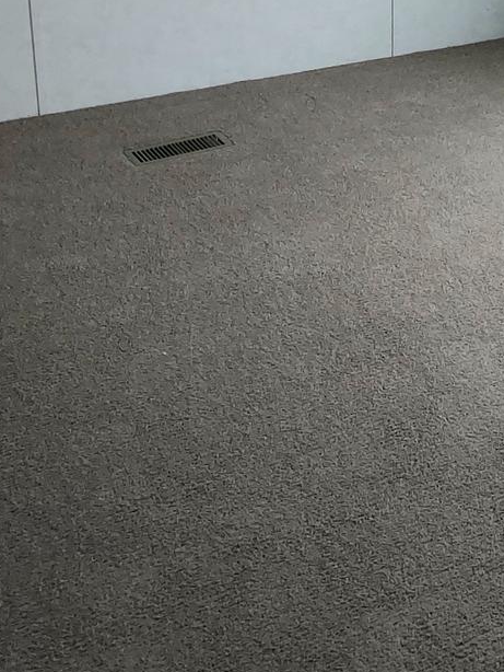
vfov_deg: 29.9
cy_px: -4
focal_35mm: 60
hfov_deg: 22.3
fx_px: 1164
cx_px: 622
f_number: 1.8
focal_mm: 4.6
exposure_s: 1/60.2
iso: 400
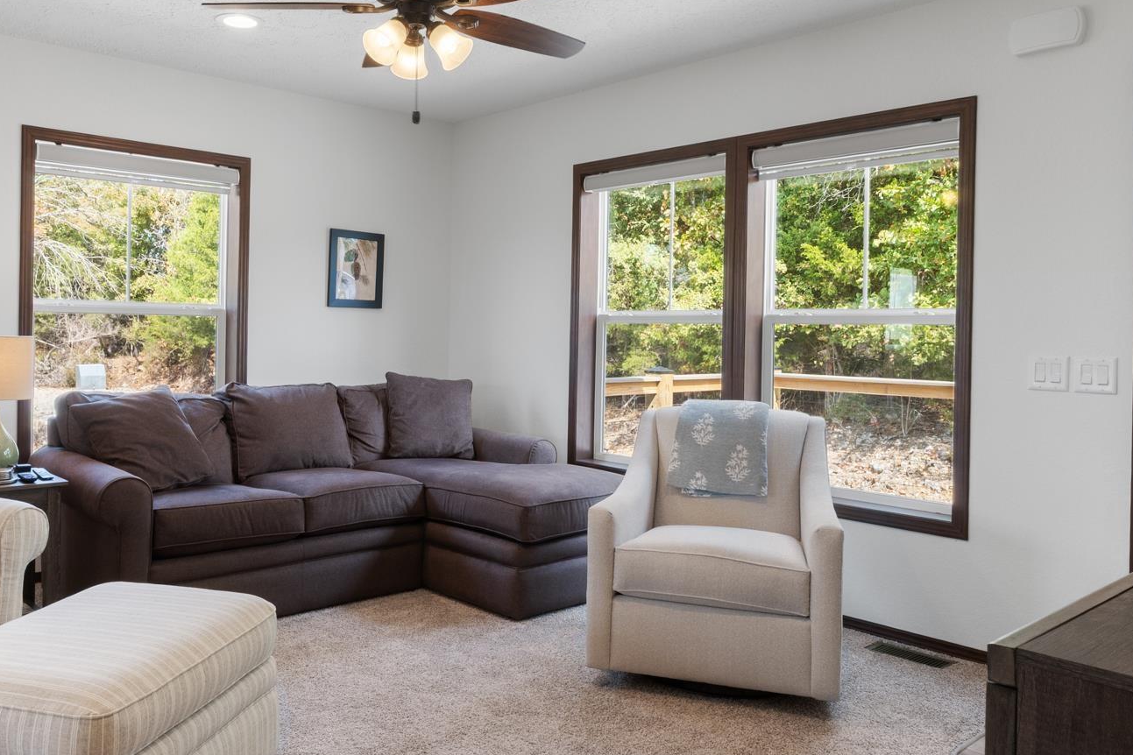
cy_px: 343
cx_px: 461
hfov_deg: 63.2
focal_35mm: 29
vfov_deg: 44.9
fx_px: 913
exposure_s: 1/5
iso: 200
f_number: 9
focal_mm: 10
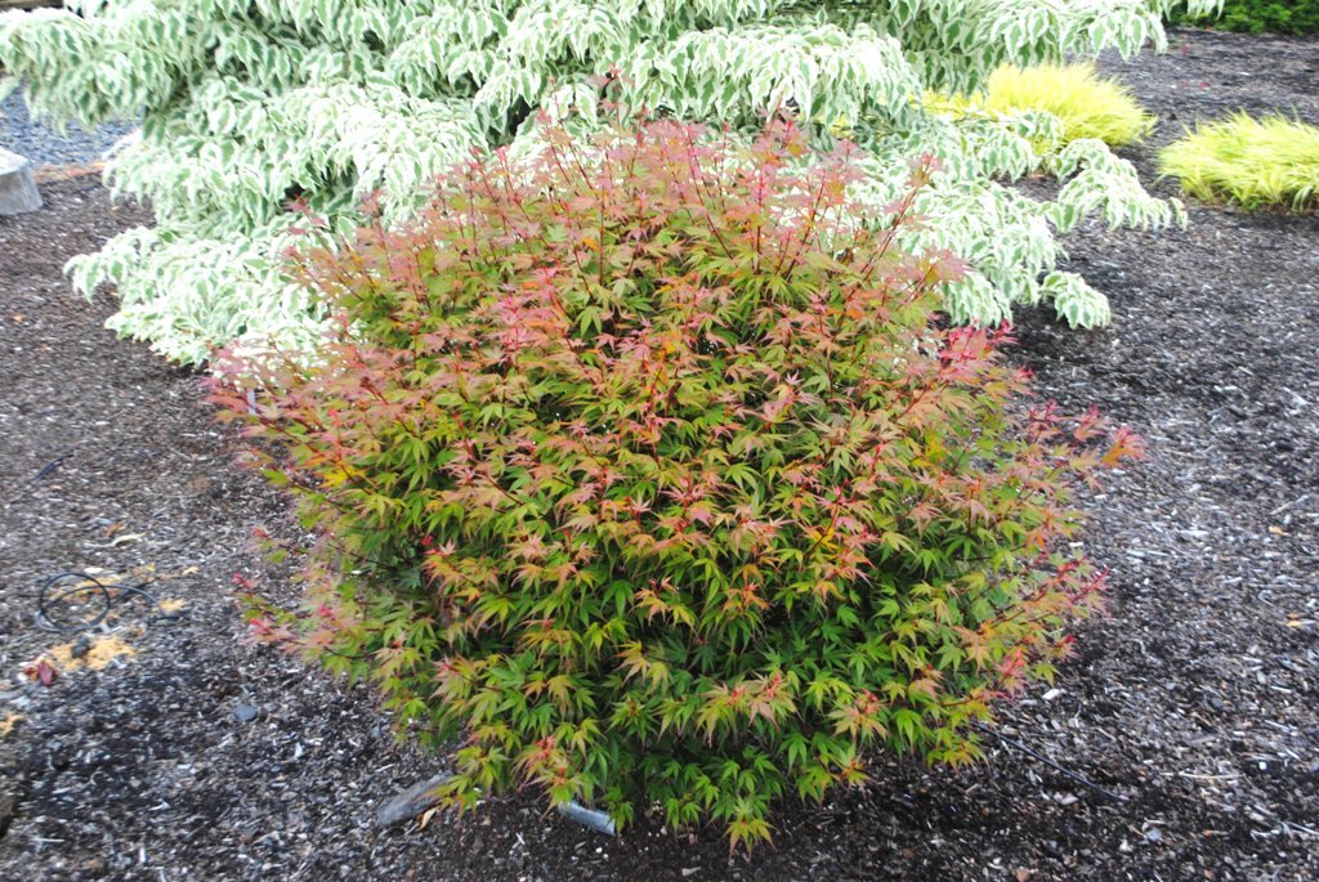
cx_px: 660
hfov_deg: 41.1
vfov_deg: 28.1
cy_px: 441
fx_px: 1760
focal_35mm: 48
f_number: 5.6
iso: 100
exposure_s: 1/125
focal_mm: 32
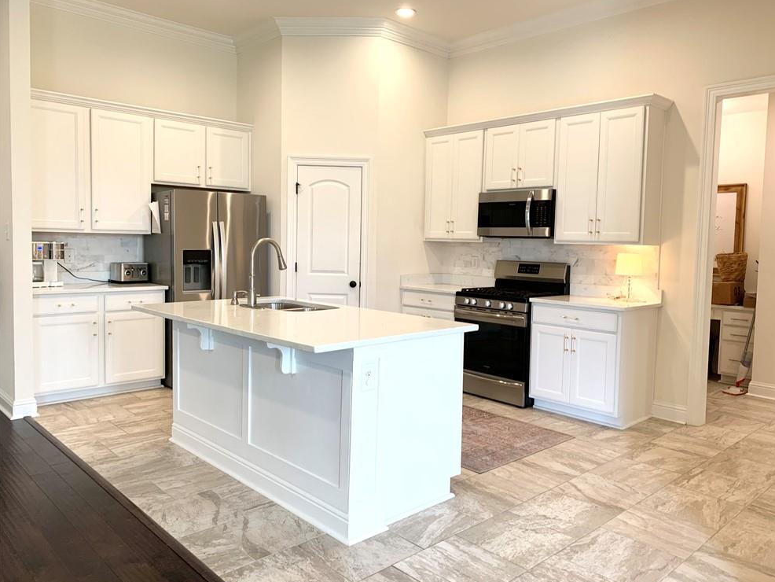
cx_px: 400
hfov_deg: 65.3
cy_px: 285
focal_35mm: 27
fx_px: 605
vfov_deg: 51.4
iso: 64
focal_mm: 4.25
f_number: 1.8
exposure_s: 1/60
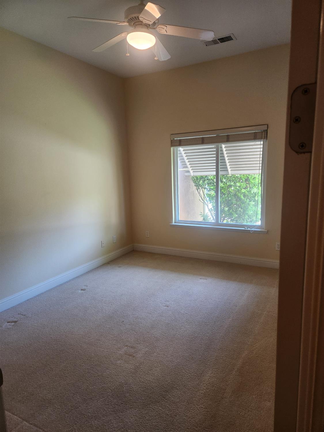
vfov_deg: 73.9
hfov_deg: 58.9
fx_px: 287
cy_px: 216
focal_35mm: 23
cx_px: 162
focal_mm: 5.4
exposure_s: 1/120
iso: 250
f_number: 1.8
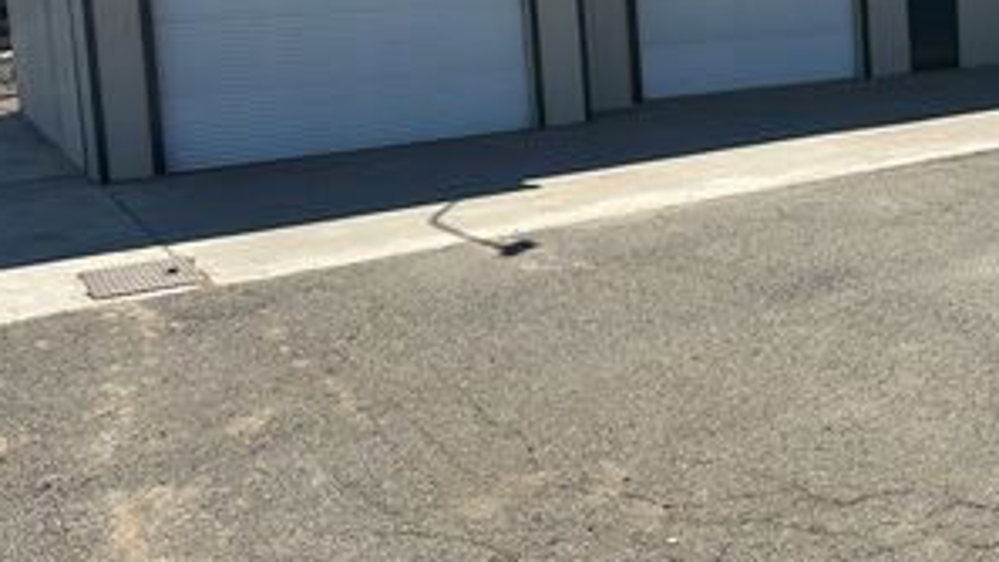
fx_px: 1165
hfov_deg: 44.6
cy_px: 79
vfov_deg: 26.4
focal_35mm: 44
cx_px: 767
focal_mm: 6.86
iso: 80
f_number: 1.78
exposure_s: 1/5848
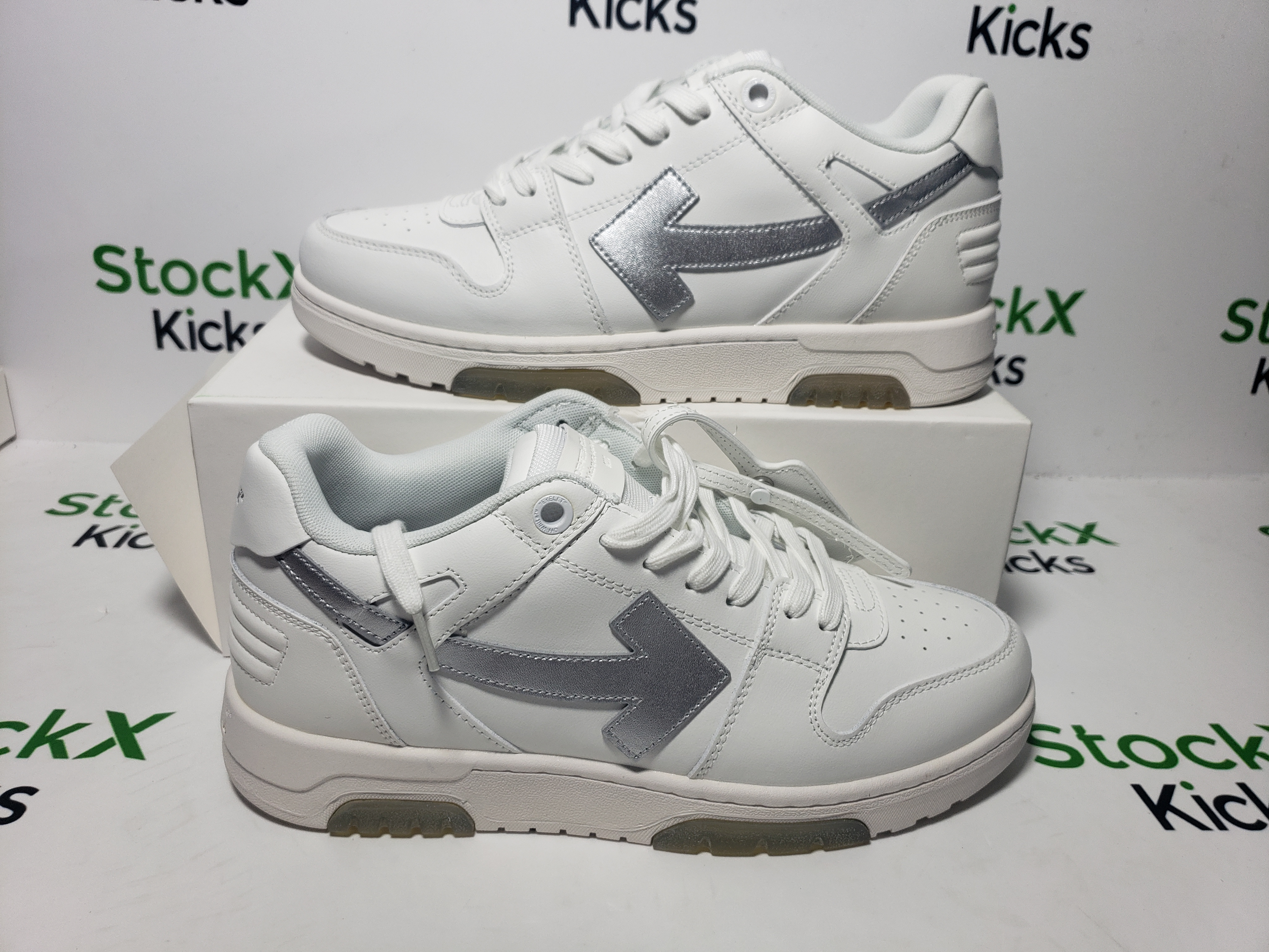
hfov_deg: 67.3
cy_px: 476
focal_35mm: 26
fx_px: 953
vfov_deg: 53.1
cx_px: 634
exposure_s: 1/640
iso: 50
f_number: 1.5
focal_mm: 4.3
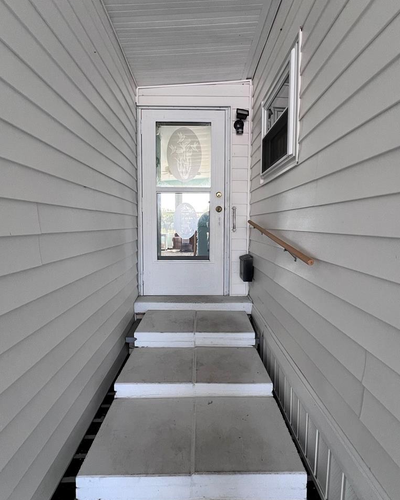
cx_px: 202
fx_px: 237
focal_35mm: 16
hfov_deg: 80.3
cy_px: 240
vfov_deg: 93.1
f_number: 1.8
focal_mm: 1.57
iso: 80
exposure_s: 1/99
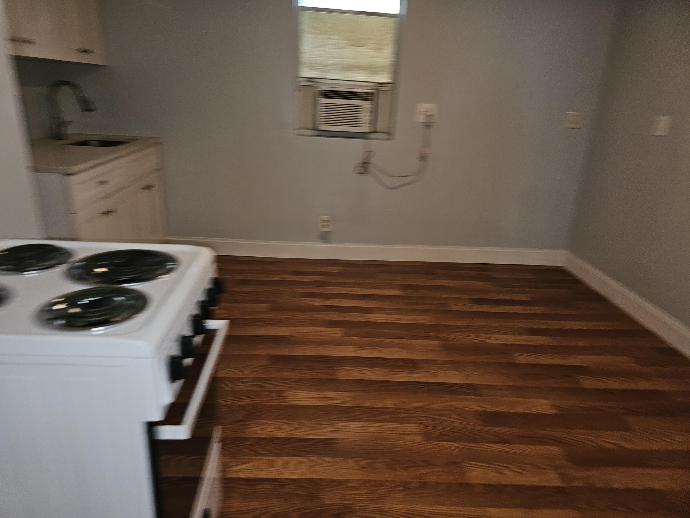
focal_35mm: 23
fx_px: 458
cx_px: 345
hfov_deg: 73.9
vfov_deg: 58.9
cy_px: 259
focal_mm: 6.3
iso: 100
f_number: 1.7
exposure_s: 1/40
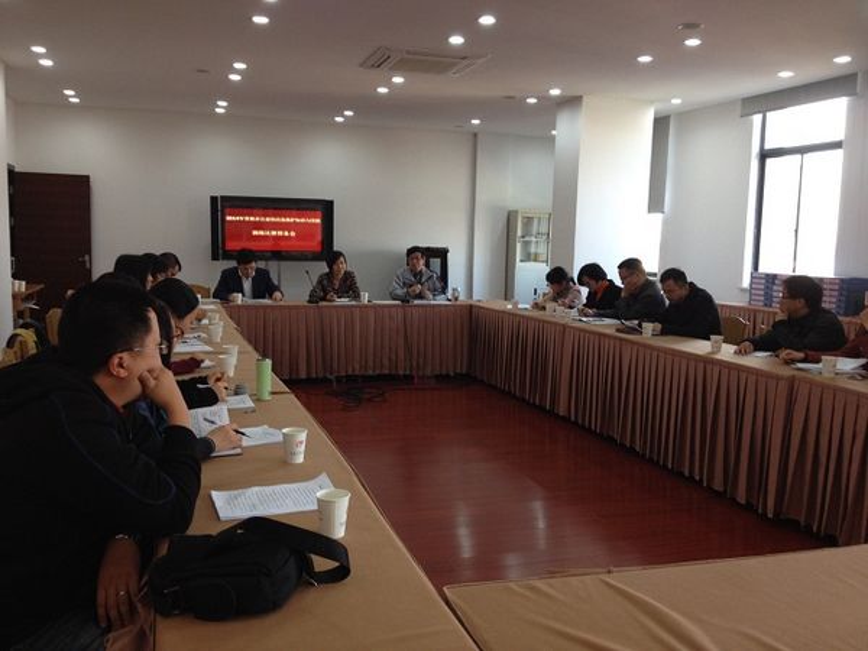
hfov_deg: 52.6
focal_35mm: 35
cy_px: 326
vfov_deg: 40.7
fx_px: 878
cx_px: 434
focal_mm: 4.28
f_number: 2.4
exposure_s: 1/20
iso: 64
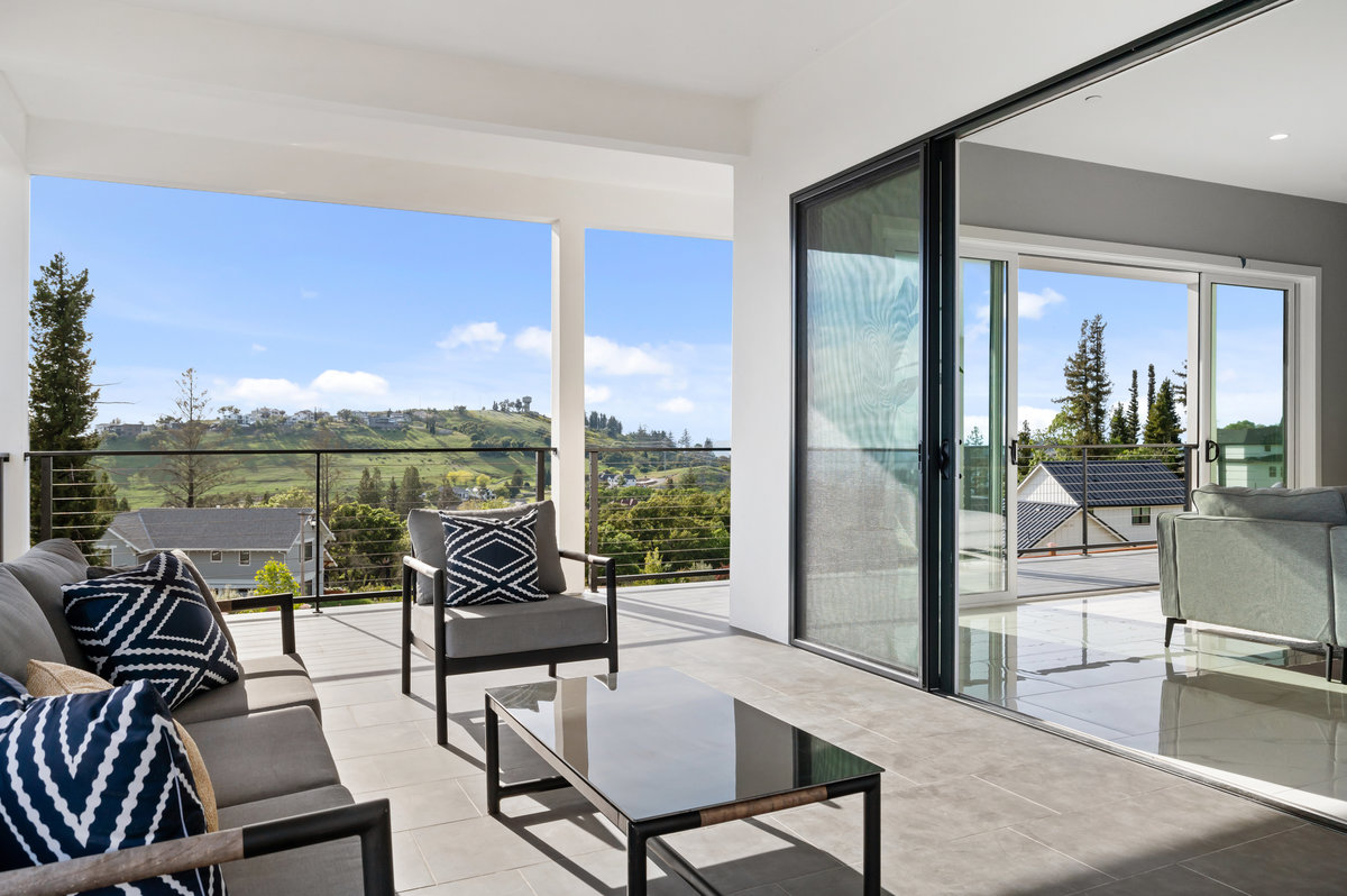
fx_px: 916
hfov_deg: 72.7
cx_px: 674
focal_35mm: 24
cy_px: 448
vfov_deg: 52.1
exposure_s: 1/640
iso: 400
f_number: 9
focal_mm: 24.5
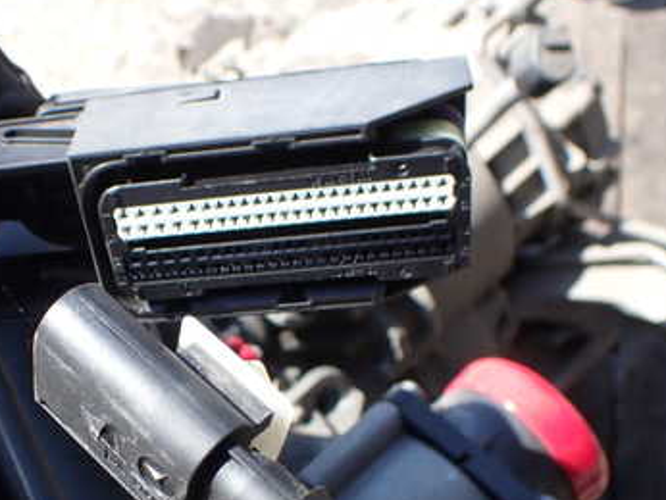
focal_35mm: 52
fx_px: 1001
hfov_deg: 36.2
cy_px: 406
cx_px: 194
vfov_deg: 27.5
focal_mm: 5.4
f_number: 3.2
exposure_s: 1/320
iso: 100
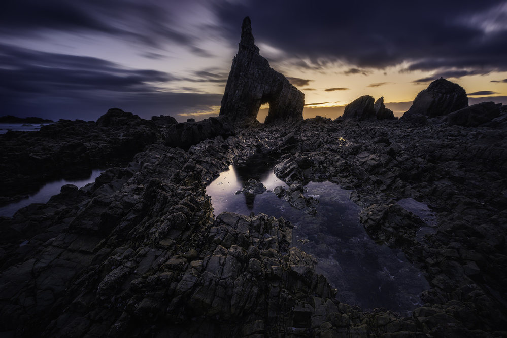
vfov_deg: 81.3
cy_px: 169
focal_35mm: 14
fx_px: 197
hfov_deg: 104.2
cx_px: 254
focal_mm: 14
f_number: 11
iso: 100
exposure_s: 30
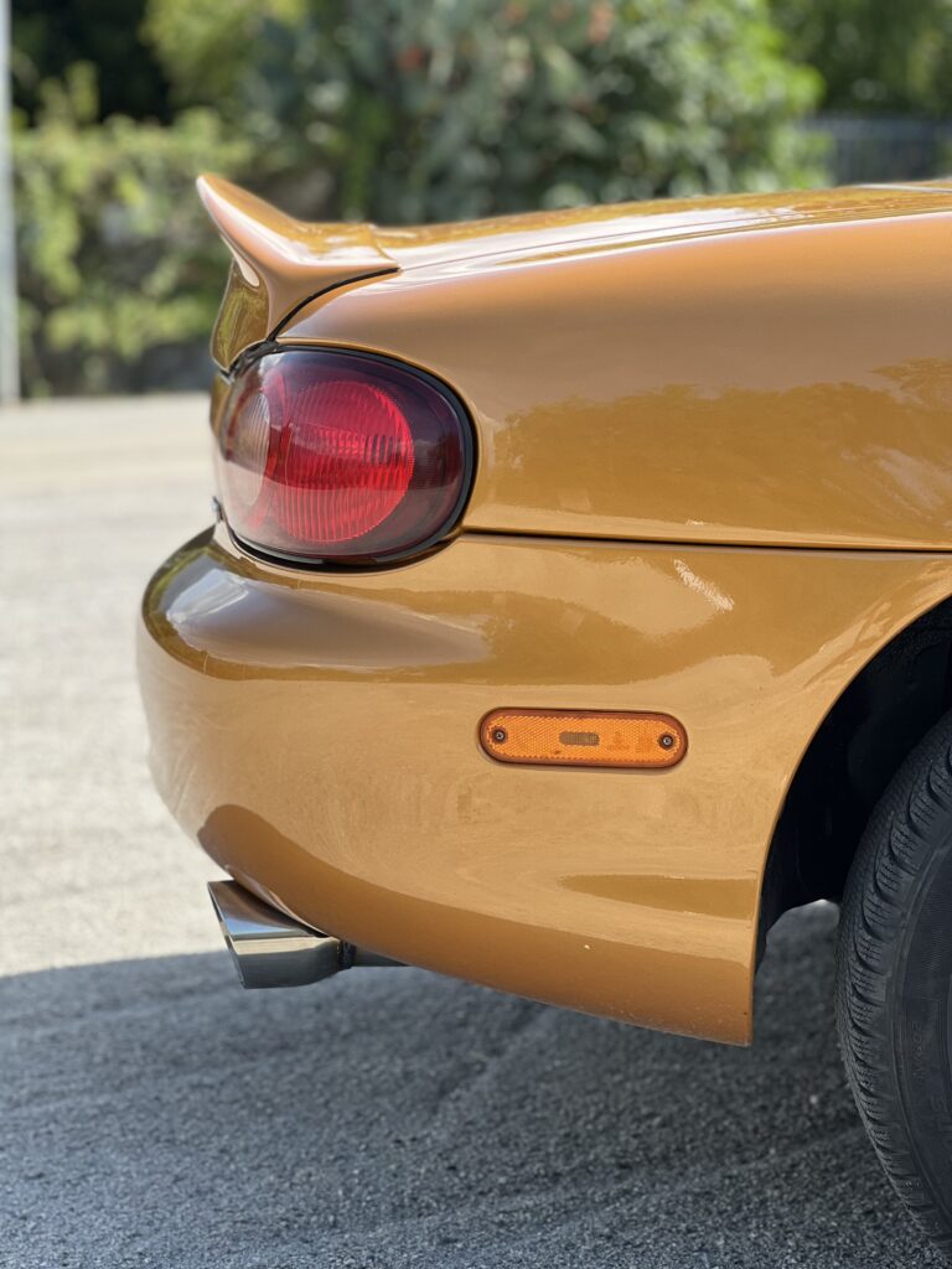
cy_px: 634
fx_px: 2824
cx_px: 476
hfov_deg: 19.1
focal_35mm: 77
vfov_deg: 25.3
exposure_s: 1/181
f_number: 2.8
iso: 25
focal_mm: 9
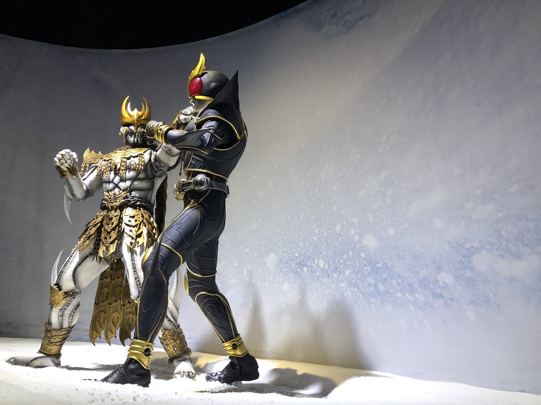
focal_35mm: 28
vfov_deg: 49.7
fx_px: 438
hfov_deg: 63.4
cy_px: 202
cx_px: 270
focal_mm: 3.99
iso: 50
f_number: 1.8
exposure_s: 1/17
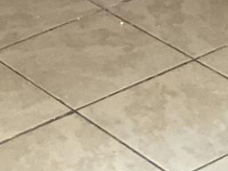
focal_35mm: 216
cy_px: -461
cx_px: 100
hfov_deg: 9.2
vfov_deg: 6.0
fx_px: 1422
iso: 64
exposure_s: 1/60
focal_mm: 3
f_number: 1.8
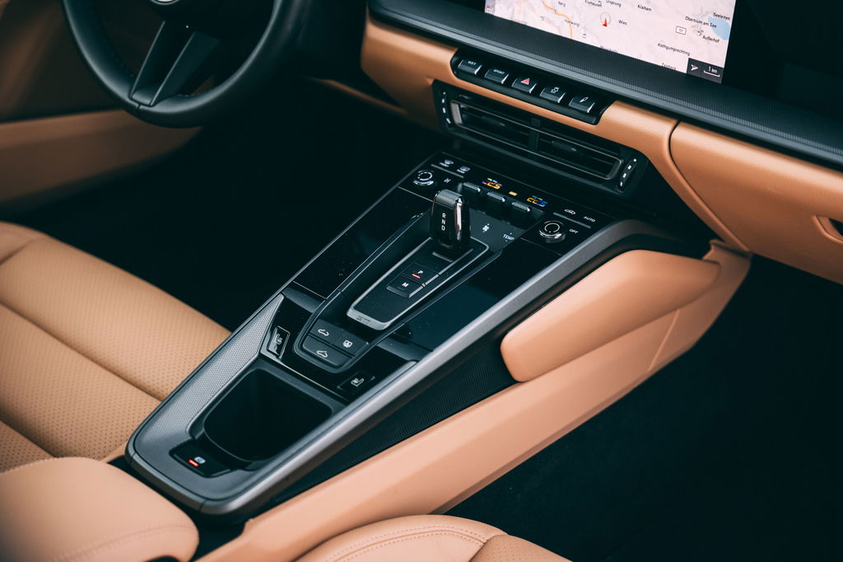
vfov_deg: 23.0
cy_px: 281
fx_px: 1381
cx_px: 422
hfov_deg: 33.9
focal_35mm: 59
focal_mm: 59
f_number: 2.8
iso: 200
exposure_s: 1/125
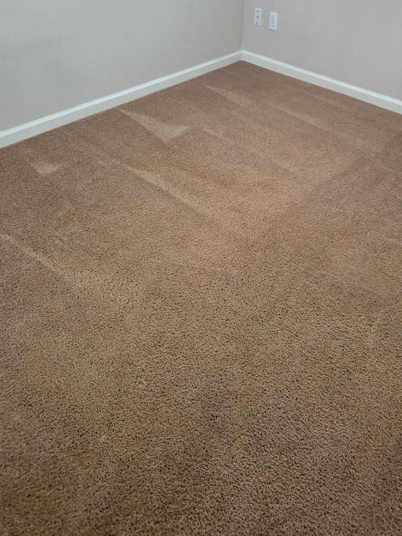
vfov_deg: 63.2
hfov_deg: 49.7
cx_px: 219
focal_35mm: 28
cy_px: 235
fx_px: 434
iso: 1000
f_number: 1.8
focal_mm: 5.4
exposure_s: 1/120
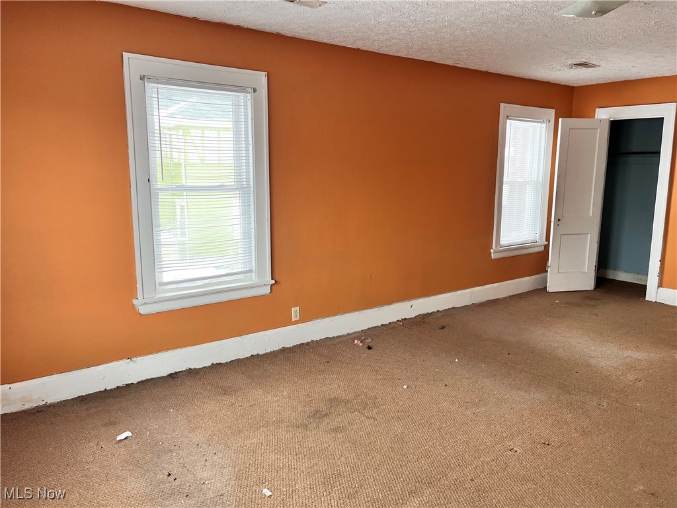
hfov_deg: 67.3
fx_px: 508
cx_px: 338
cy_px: 254
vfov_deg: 53.1
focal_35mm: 26
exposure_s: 1/109
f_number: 1.6
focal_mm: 5.1
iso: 125
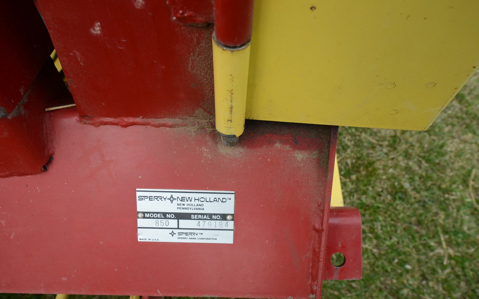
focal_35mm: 27
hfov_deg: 69.3
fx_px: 346
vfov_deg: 46.8
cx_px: 244
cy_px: 149
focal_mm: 17
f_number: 7.1
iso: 250
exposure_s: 1/200
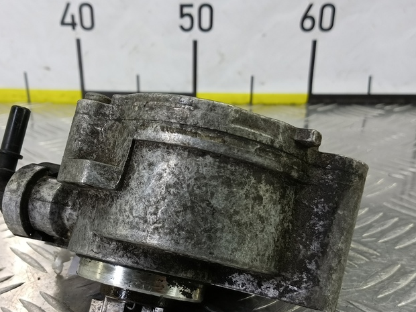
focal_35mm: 38
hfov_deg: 48.9
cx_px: 182
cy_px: 211
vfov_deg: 37.3
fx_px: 457
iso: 143
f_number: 1.6
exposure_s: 1/50
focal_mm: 4.11
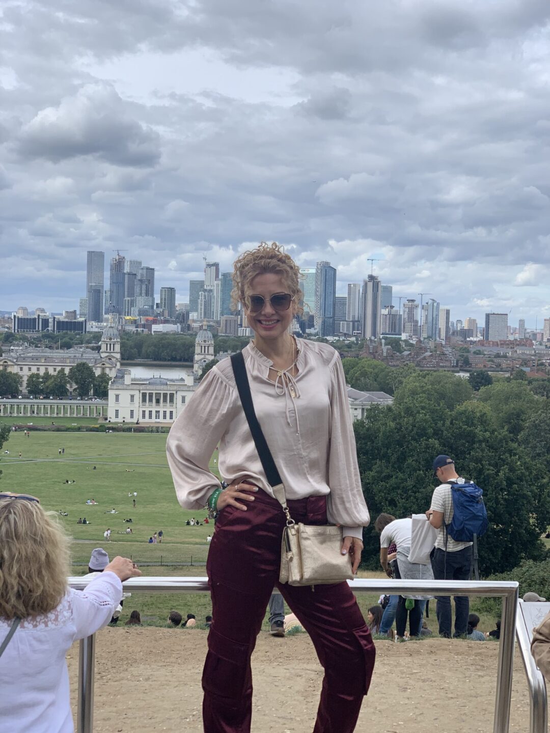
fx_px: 1102
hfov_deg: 28.0
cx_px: 275
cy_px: 366
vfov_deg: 36.8
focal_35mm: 52
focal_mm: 6
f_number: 2.4
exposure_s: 1/959
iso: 16
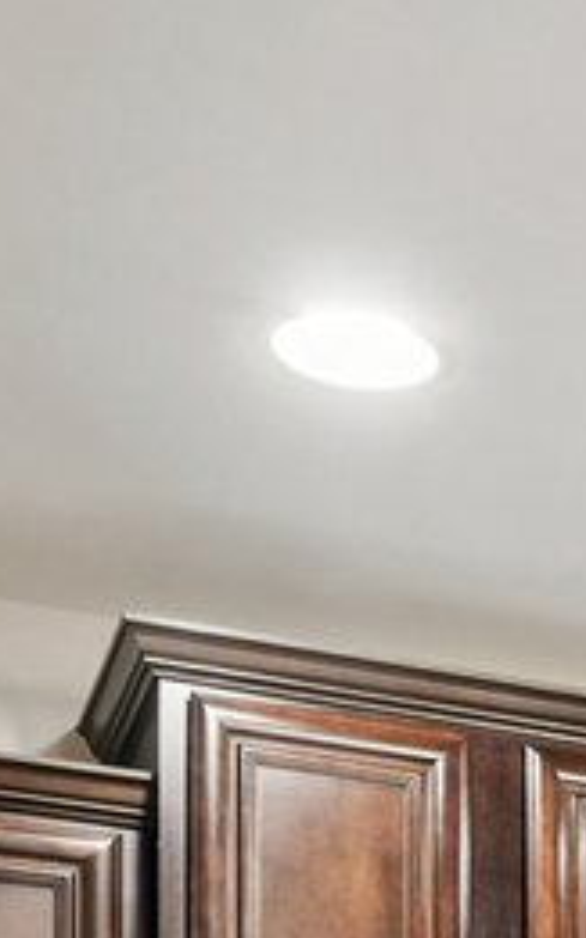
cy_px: 1756
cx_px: 1301
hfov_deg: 10.4
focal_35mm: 112
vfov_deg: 15.6
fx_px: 2863
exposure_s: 1/6
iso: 320
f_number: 8
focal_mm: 14
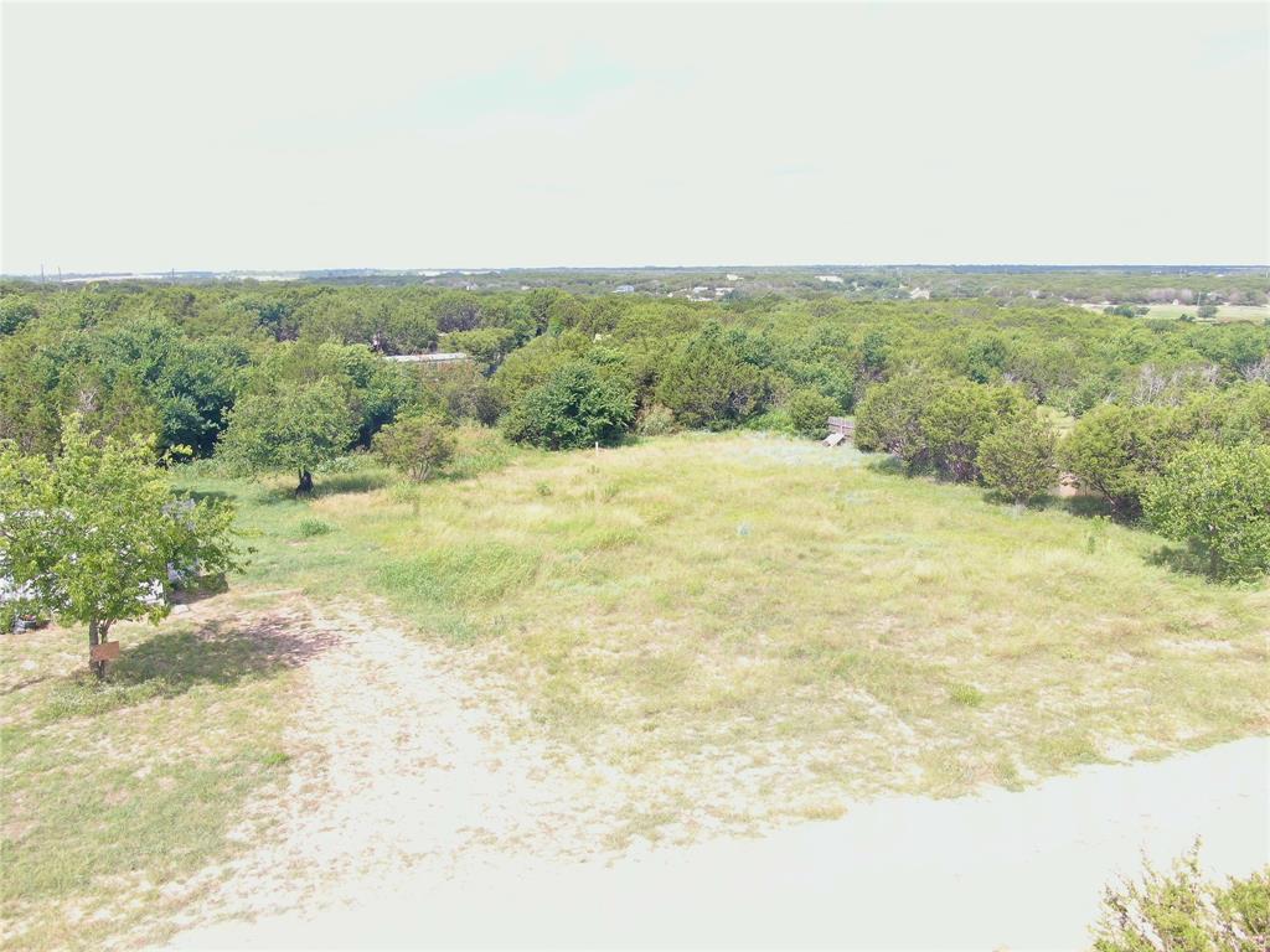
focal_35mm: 24
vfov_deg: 56.8
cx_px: 635
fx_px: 881
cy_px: 476
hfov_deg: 71.6
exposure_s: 1/400
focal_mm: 4.39
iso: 100
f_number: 2.8
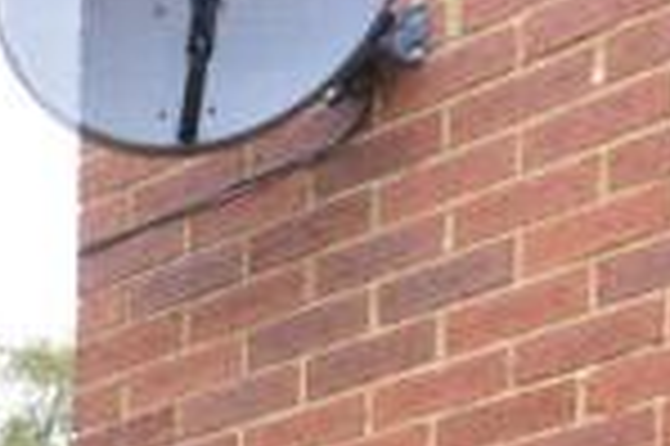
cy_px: 1428
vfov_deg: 9.6
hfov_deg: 17.4
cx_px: -391
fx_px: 1915
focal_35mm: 103
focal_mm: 10
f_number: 8
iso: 400
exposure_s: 1/60
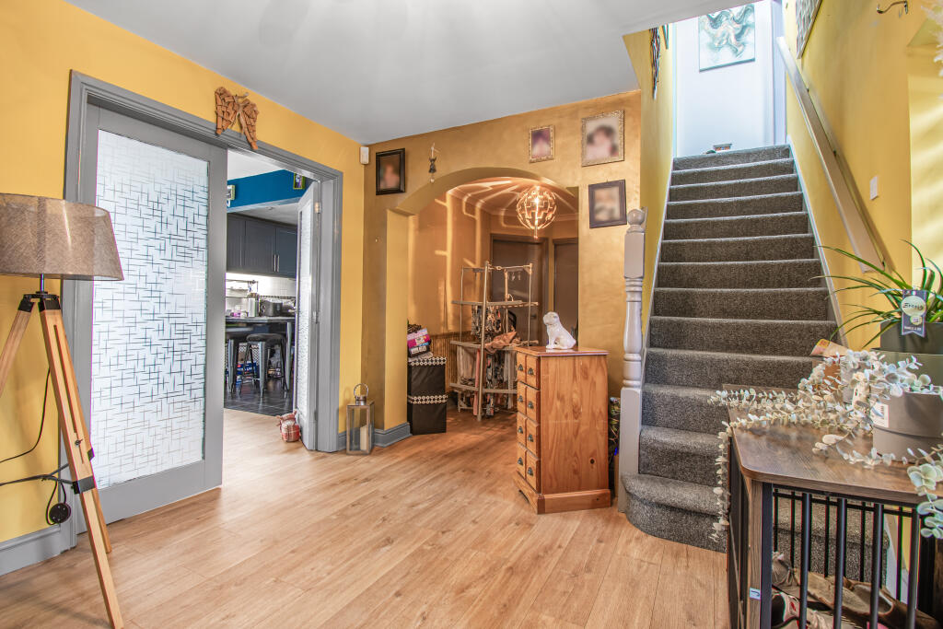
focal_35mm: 15
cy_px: 314
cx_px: 472
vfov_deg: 77.3
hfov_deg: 100.4
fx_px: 393
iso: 100
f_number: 8
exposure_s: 2.5
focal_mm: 10
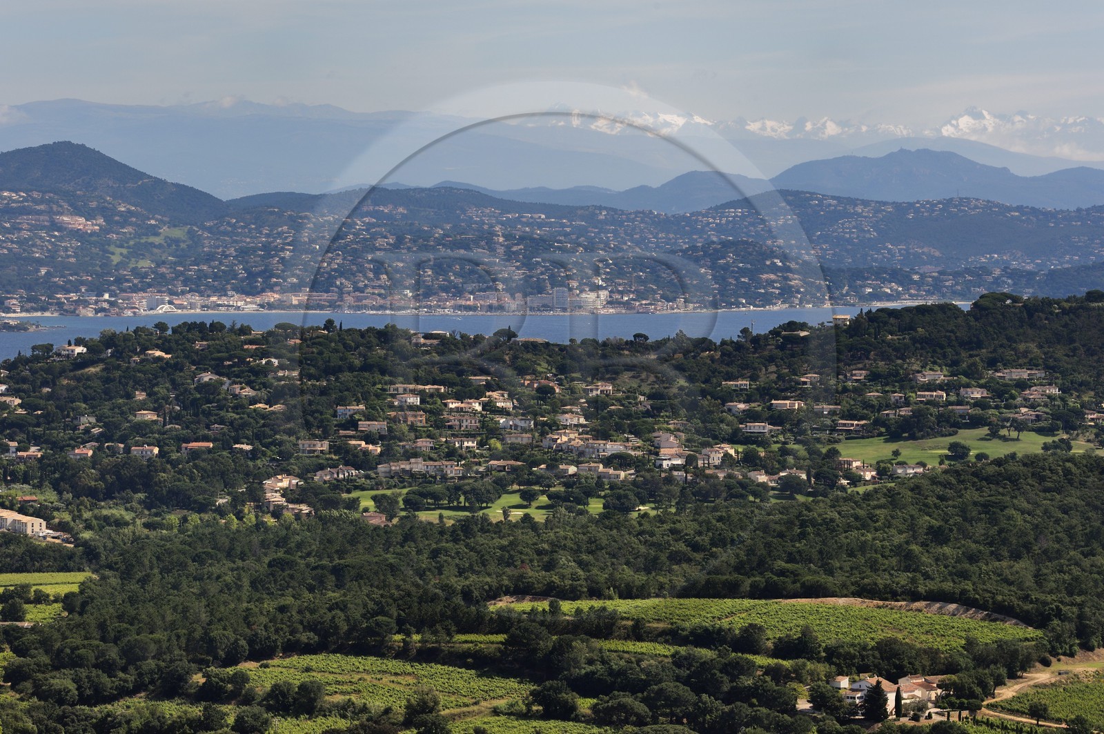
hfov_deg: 11.1
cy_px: 367
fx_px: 5669
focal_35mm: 185
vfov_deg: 7.4
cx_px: 552
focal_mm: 185
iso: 200
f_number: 10
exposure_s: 1/400
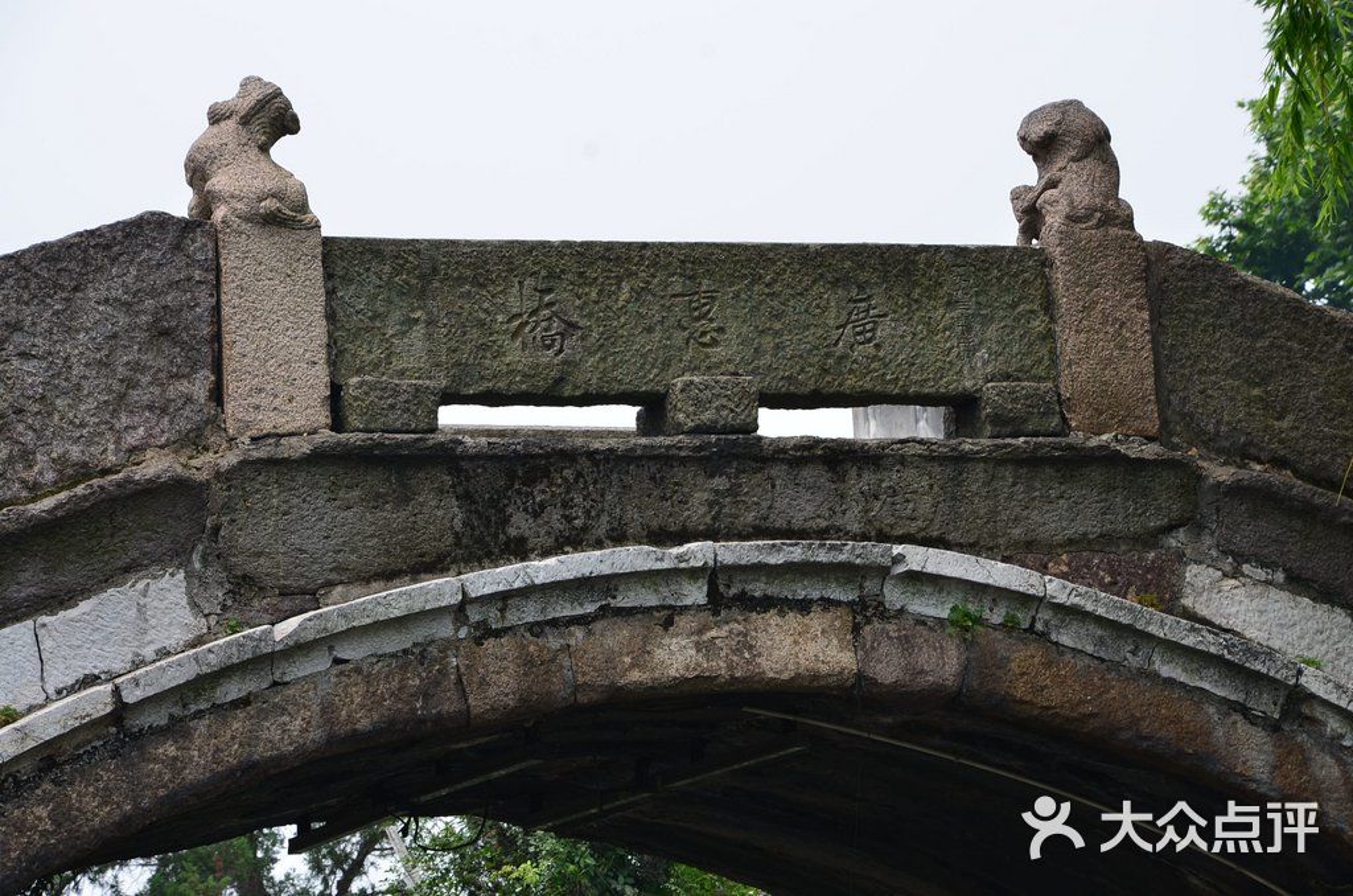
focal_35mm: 158
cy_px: 448
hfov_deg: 13.1
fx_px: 5906
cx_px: 676
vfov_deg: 8.7
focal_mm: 105
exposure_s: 1/125
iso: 140
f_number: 11
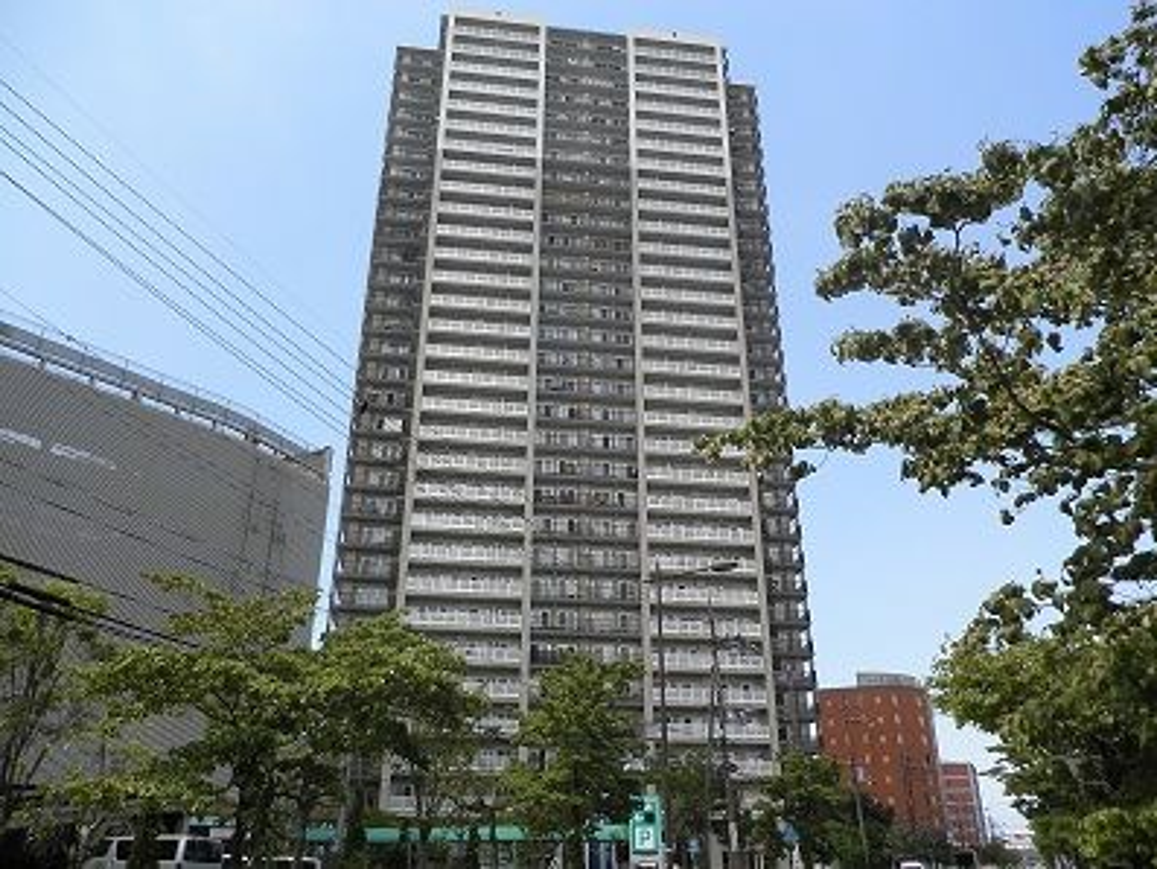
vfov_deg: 51.4
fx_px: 903
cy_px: 434
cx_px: 578
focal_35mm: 27
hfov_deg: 65.3
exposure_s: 1/500
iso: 64
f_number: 3.2
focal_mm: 4.9
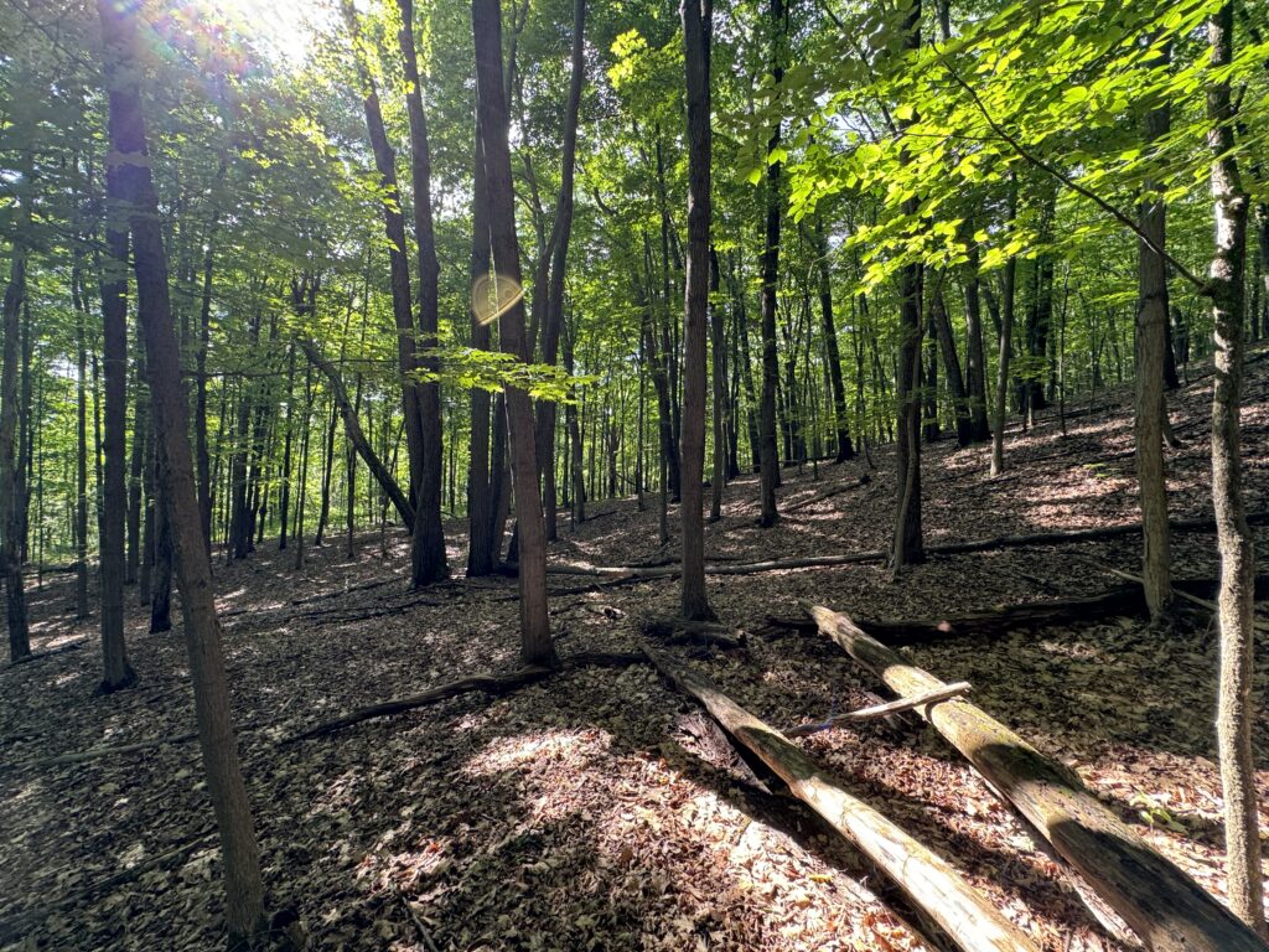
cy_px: 476
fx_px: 513
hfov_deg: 102.1
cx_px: 634
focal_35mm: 14
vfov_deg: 85.7
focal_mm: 2.22
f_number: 2.2
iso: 100
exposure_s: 1/99
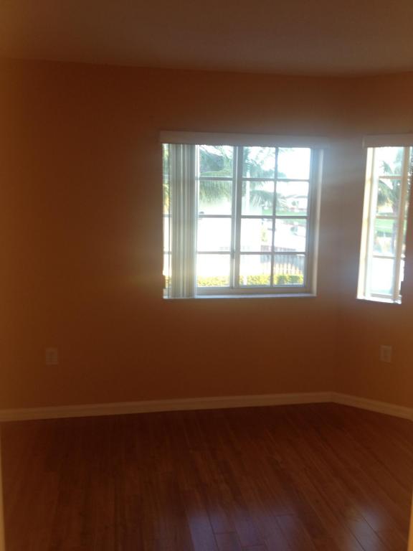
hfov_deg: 40.7
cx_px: 206
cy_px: 276
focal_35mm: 35
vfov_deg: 52.6
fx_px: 557
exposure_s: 1/20
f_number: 2.4
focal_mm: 4.28
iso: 50
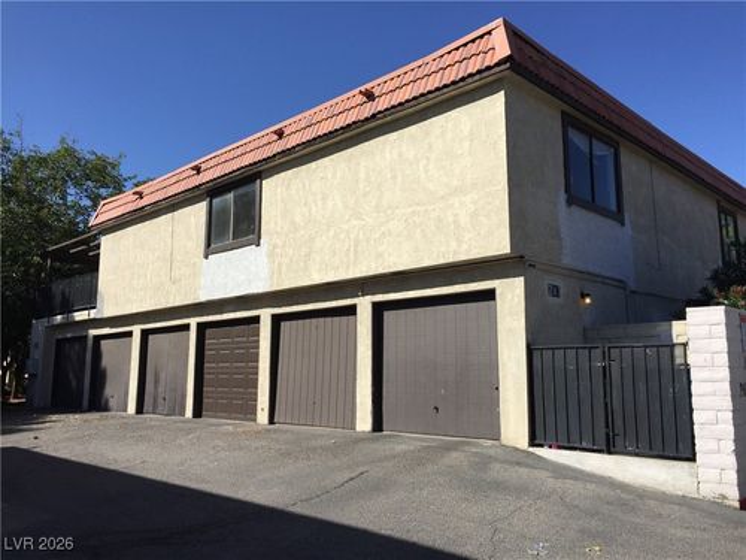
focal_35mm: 29
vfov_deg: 48.2
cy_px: 280
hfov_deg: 61.7
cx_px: 373
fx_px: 625
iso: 32
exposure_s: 1/3597
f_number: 2.2
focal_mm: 4.15
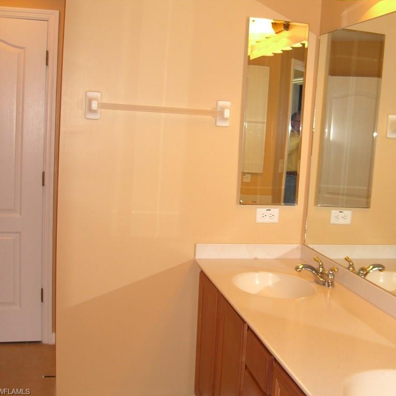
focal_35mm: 45
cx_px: 257
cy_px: 197
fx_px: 582
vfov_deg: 37.6
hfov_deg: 37.2
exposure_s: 1/60
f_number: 2.8
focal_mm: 7.9
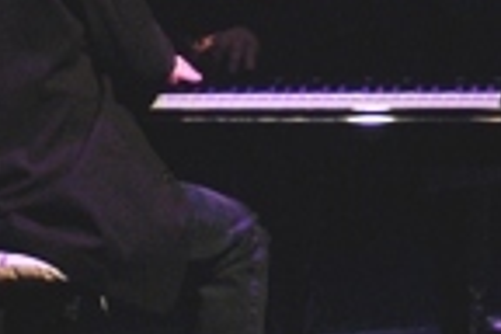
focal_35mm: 373
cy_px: -132
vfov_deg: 3.7
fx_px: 5191
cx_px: 717
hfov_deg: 5.5
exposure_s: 1/80
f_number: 2.8
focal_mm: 80
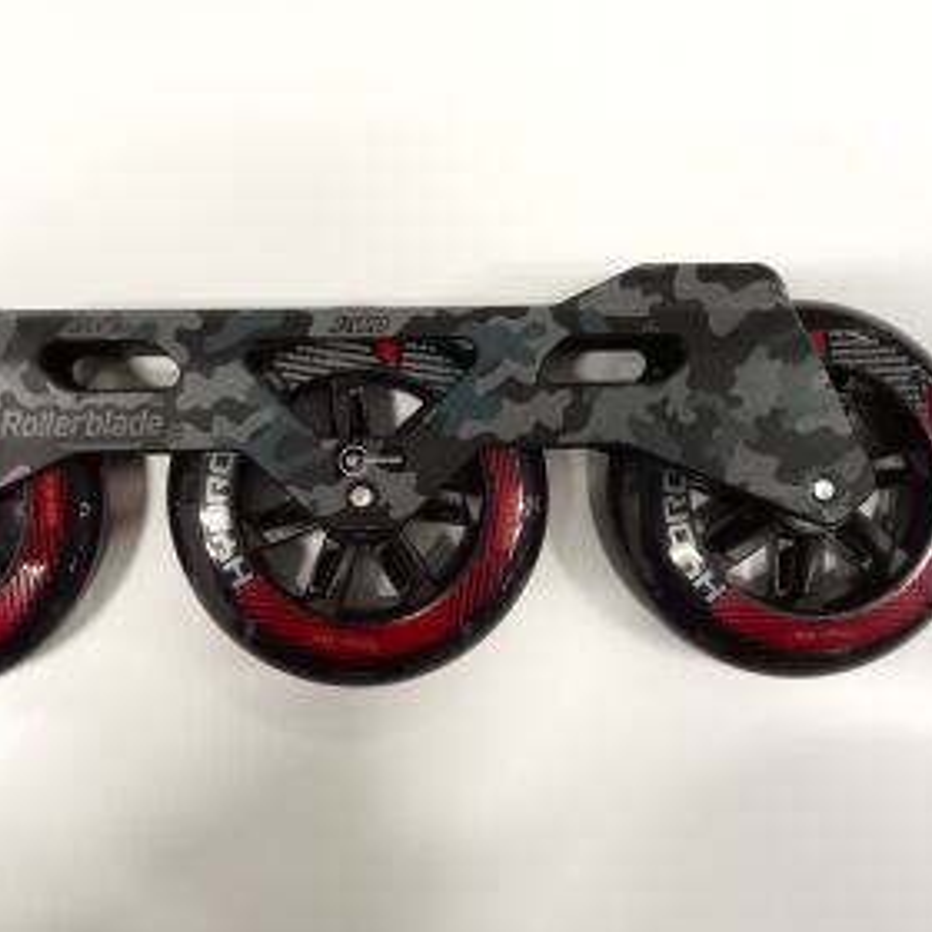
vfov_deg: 46.0
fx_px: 1097
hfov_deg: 45.7
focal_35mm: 36
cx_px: 353
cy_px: 469
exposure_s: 1/33.3
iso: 1330
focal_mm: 3.46
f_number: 2.2
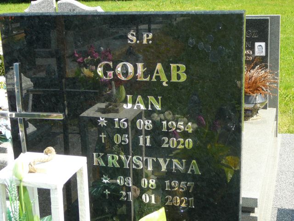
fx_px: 501
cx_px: 147
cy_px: 110
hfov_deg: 32.7
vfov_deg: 24.8
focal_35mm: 59
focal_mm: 8.7
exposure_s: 1/250
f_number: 3.5
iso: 80
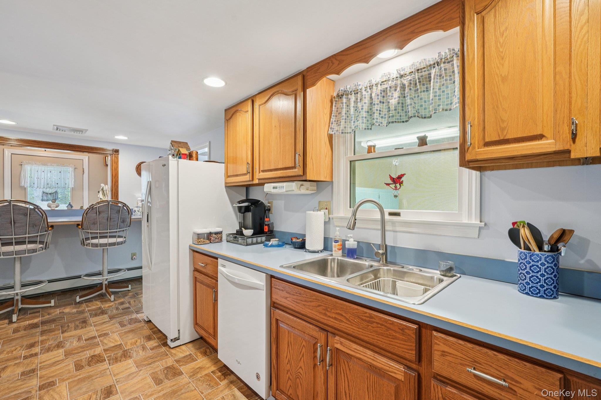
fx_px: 267
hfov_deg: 96.7
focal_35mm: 16
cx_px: 300
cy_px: 200
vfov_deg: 73.7
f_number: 8
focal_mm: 16
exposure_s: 1/6
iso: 400
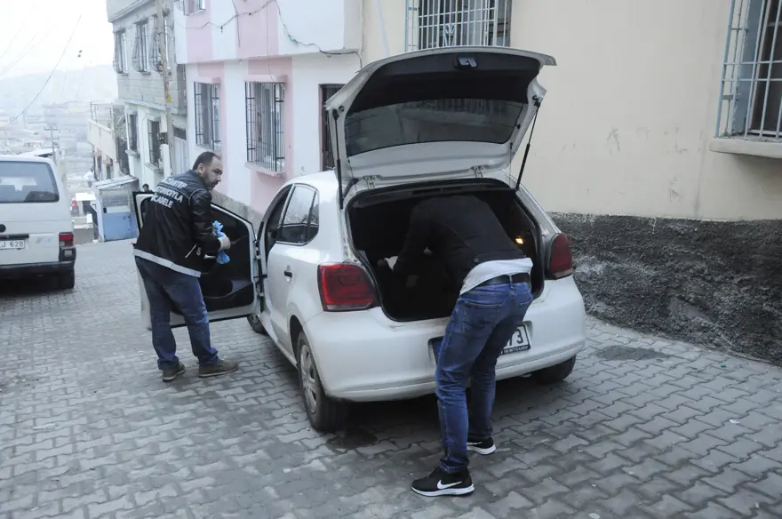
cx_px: 391
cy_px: 260
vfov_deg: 41.6
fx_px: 683
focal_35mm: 32
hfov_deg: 59.6
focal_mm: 21
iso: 2500
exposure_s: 1/100
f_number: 5
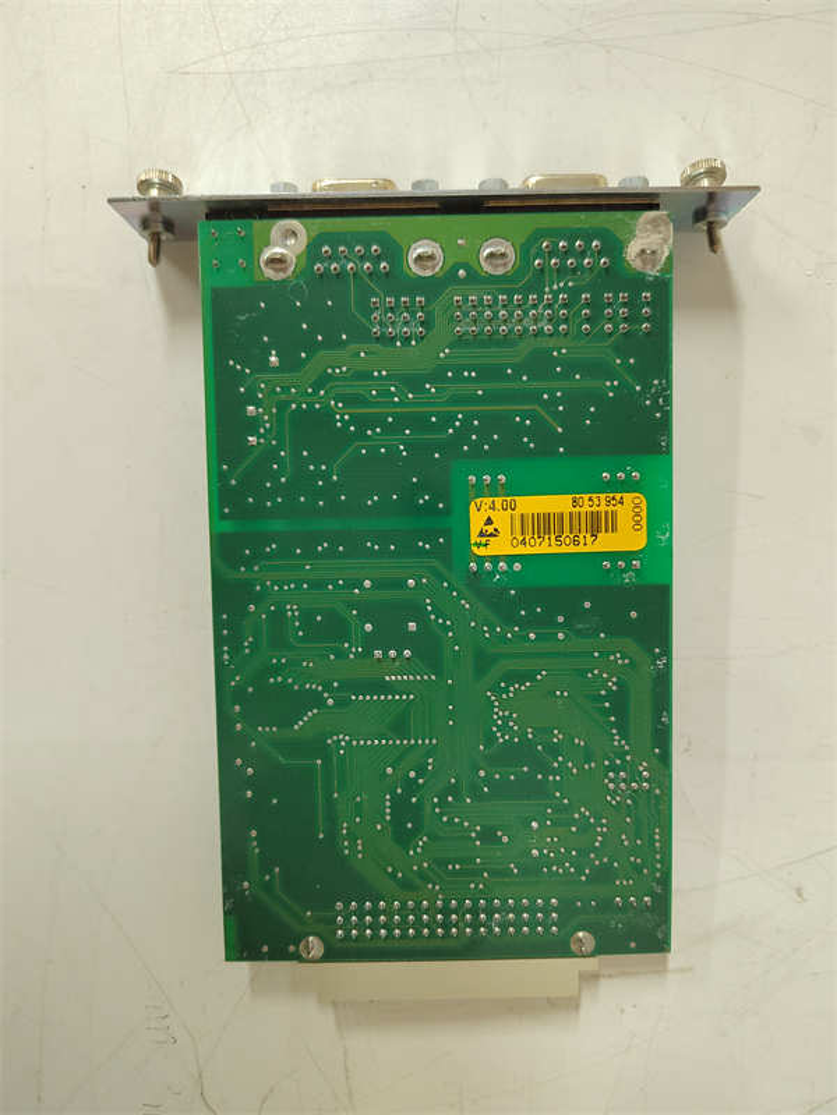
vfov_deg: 73.9
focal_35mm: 23
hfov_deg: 58.9
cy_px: 558
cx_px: 418
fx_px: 742
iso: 1728
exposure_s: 1/60
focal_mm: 5.52
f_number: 1.9
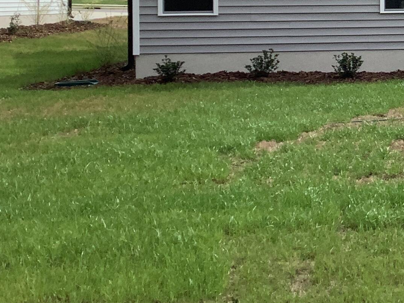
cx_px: 560
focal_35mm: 87
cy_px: -4
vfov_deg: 16.6
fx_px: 1015
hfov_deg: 20.1
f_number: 2.4
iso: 25
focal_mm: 3.3
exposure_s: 1/1852
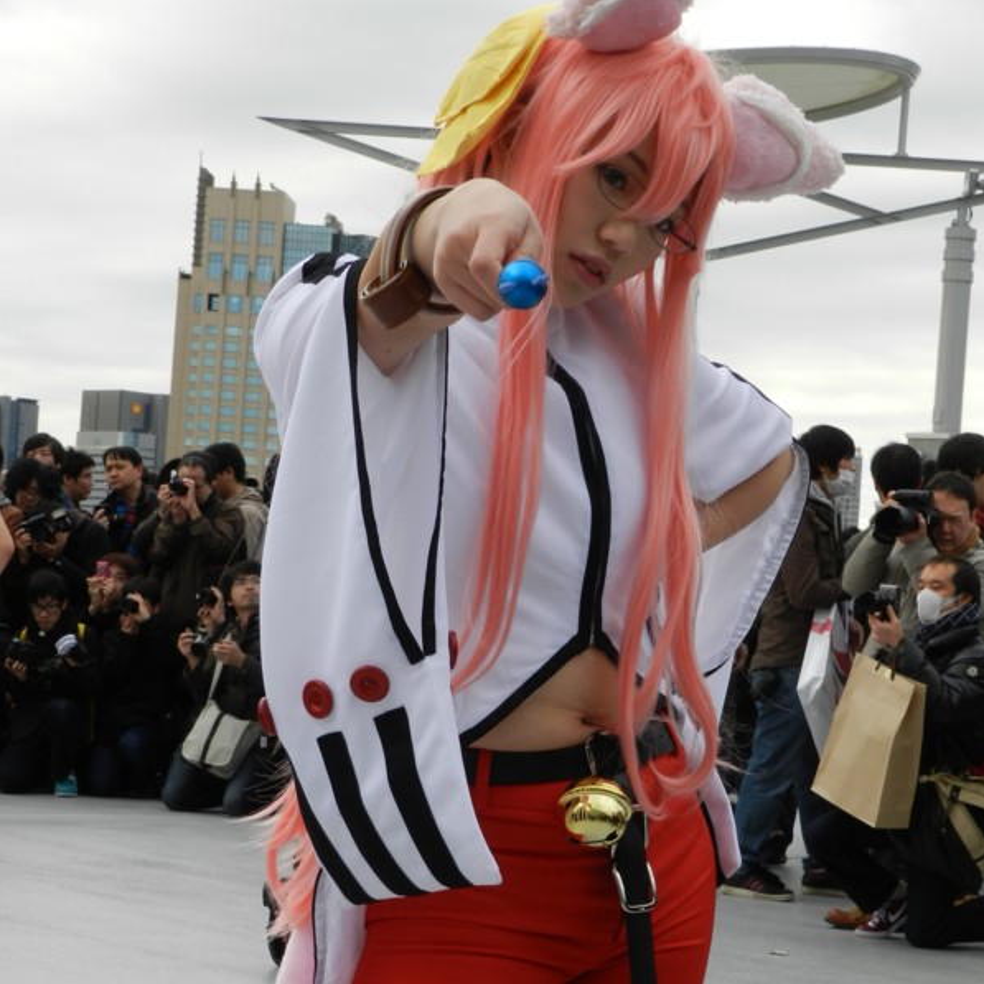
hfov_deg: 19.3
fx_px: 2894
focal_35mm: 90
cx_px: 493
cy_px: 656
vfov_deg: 19.2
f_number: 4.8
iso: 160
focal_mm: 13.5
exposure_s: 1/250
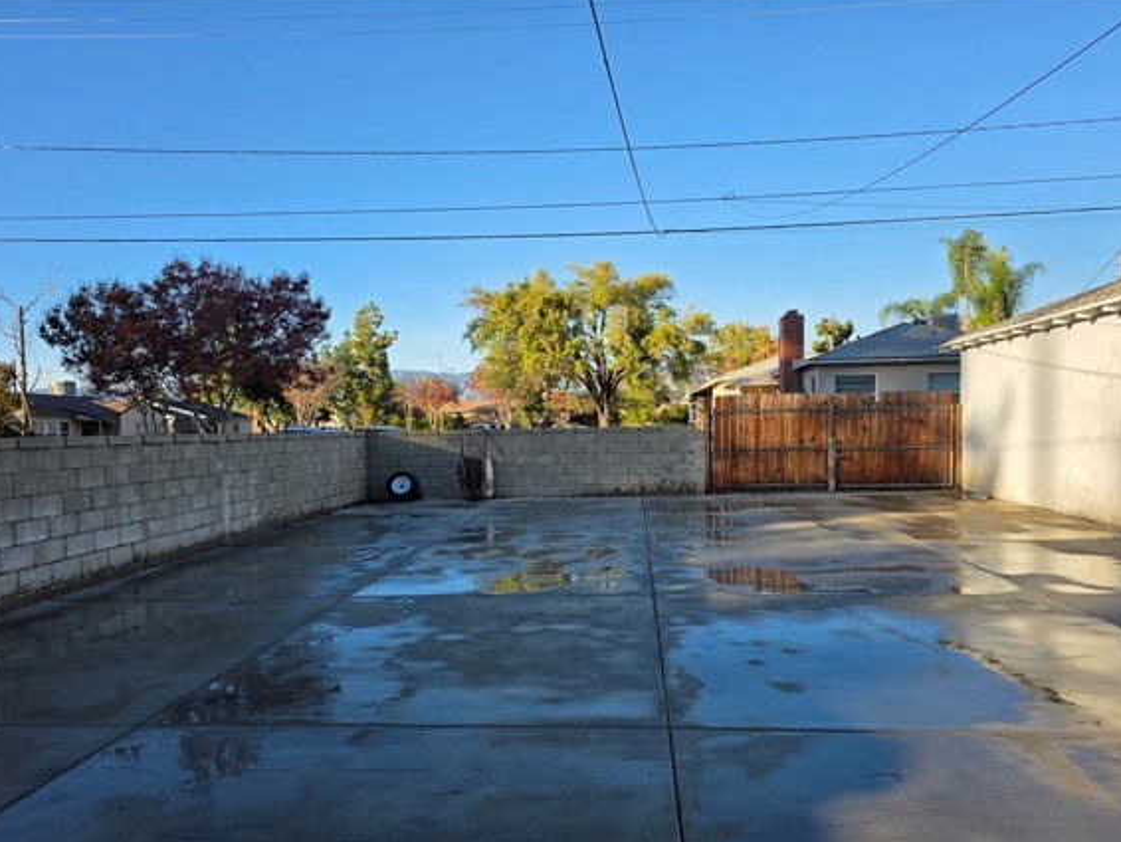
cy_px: 468
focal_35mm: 26
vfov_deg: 53.0
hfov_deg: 67.3
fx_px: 842
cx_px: 559
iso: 80
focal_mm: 6.3
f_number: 1.7
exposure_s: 1/3143
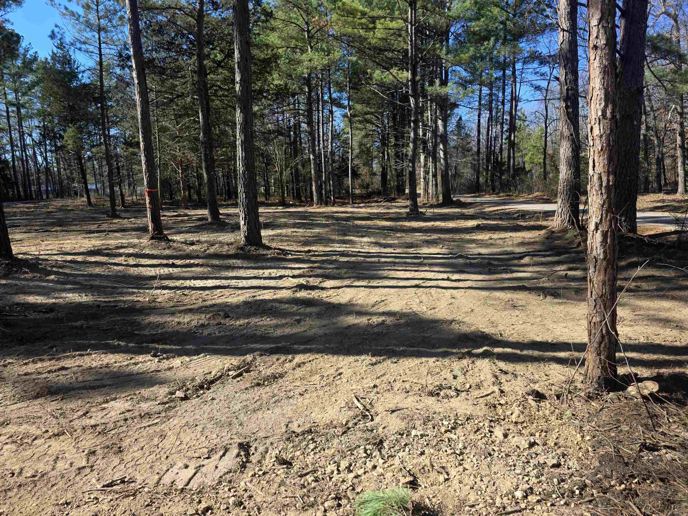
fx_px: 457
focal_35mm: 23
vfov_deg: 58.9
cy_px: 258
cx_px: 344
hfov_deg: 73.9
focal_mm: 6.3
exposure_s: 1/1884
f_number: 1.7
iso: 80
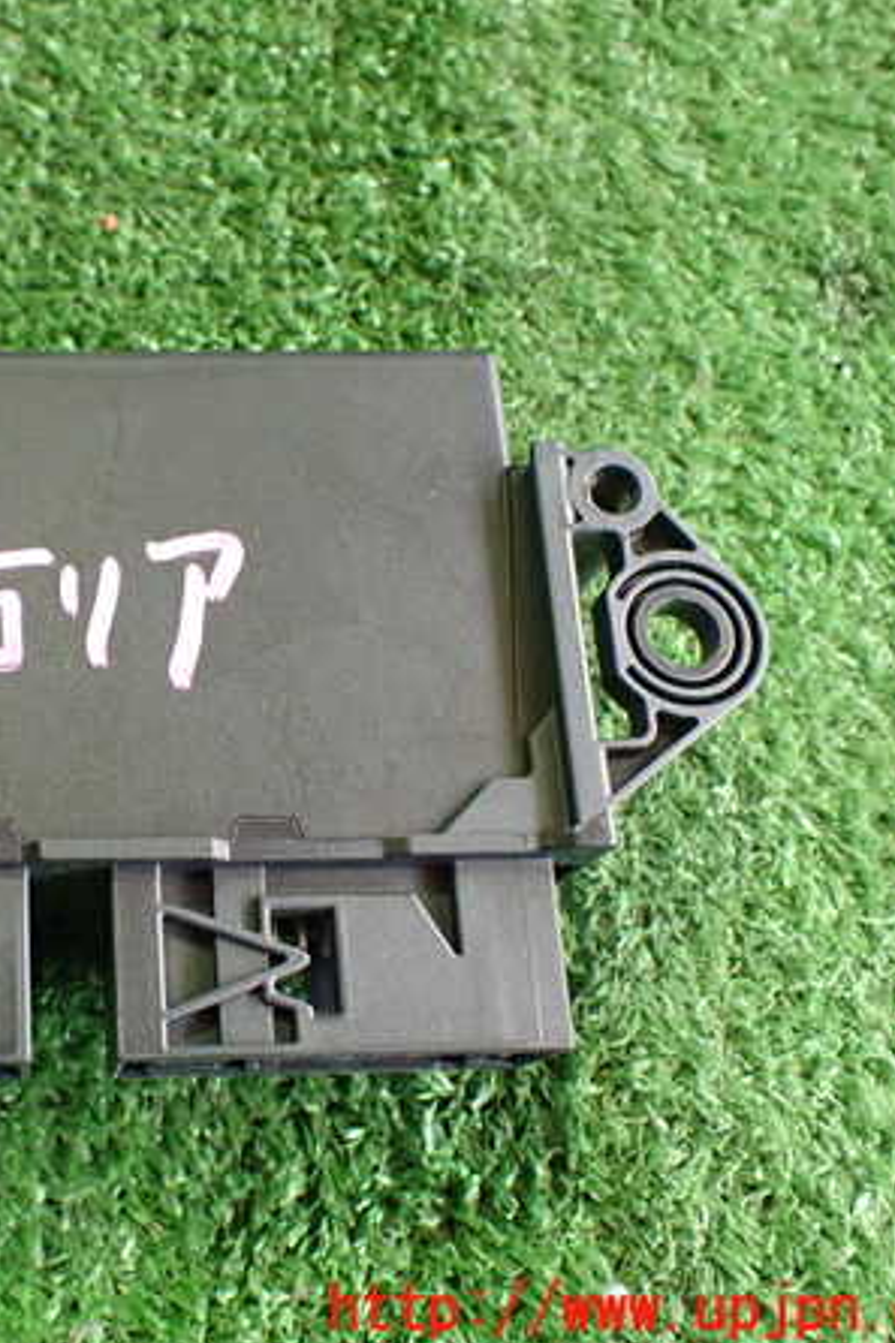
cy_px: 672
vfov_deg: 46.4
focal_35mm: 42
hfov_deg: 30.6
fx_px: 1567
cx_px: 105
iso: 800
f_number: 2.3
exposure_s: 1/80
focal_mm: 5.4
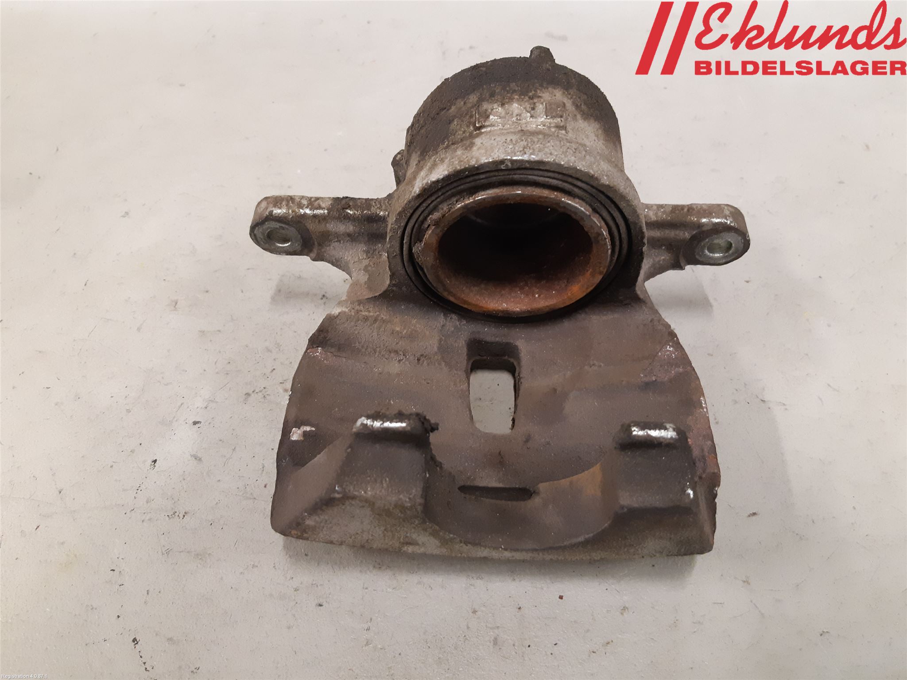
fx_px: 681
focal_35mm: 26
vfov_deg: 53.1
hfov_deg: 67.3
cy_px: 340
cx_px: 454
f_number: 1.7
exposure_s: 1/50
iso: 320
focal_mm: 3.93
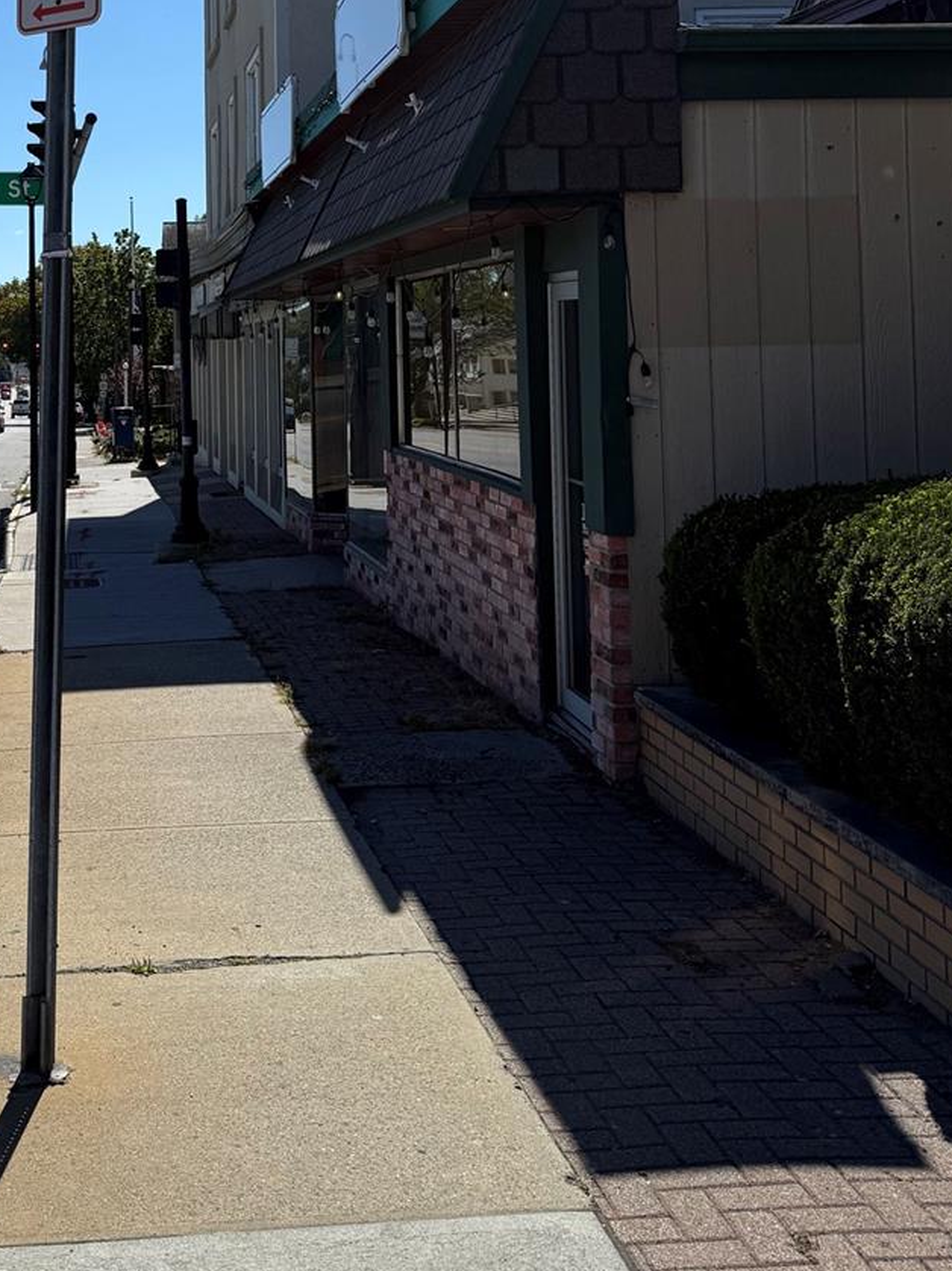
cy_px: 238
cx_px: 100
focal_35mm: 44
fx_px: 1614
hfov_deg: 31.4
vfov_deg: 41.0
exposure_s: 1/6711
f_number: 1.78
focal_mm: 6.76
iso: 80
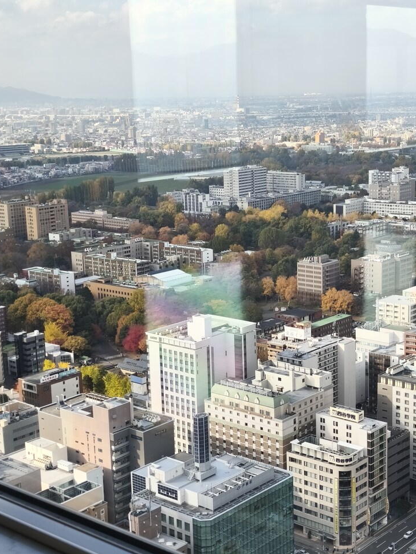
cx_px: 224
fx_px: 913
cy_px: 293
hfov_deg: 25.7
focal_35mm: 57
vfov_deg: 33.8
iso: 50
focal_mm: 6.18
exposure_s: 1/366
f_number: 1.65
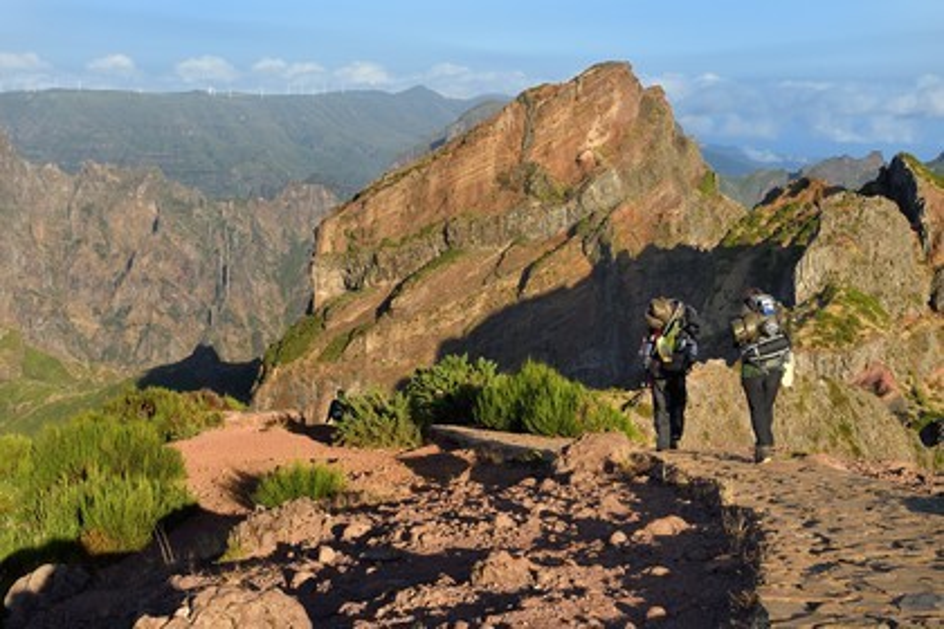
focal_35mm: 65
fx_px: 1704
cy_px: 314
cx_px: 472
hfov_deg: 31.0
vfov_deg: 20.9
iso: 200
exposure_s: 1/640
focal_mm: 65
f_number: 8
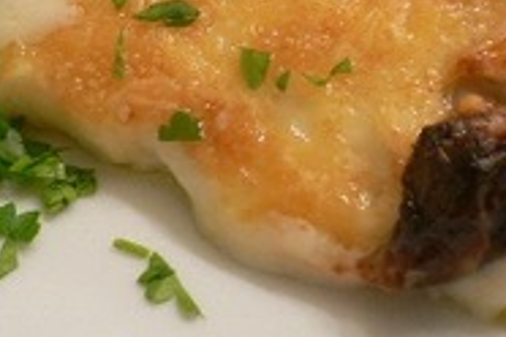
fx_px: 1377
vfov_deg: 13.7
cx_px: 267
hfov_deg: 20.8
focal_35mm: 98
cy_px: -20
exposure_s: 1/10
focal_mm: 5.8
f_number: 2.8
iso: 150
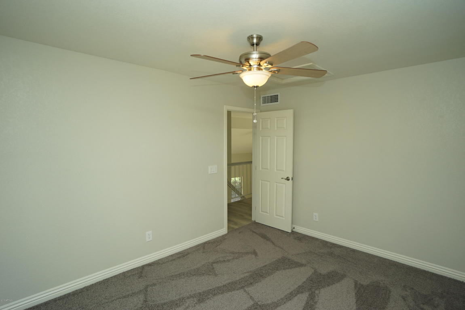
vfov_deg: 67.4
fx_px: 233
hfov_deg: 90.0
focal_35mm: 18
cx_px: 232
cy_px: 155
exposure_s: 1/160
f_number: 4
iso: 500
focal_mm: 18
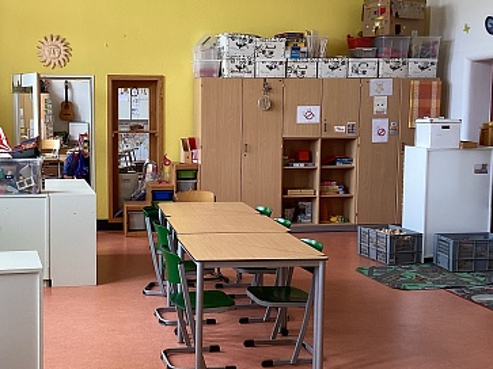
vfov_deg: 29.1
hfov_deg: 37.6
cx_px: 151
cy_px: 189
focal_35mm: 50
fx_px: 712
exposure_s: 1/60
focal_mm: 3.3
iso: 50
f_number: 2.4
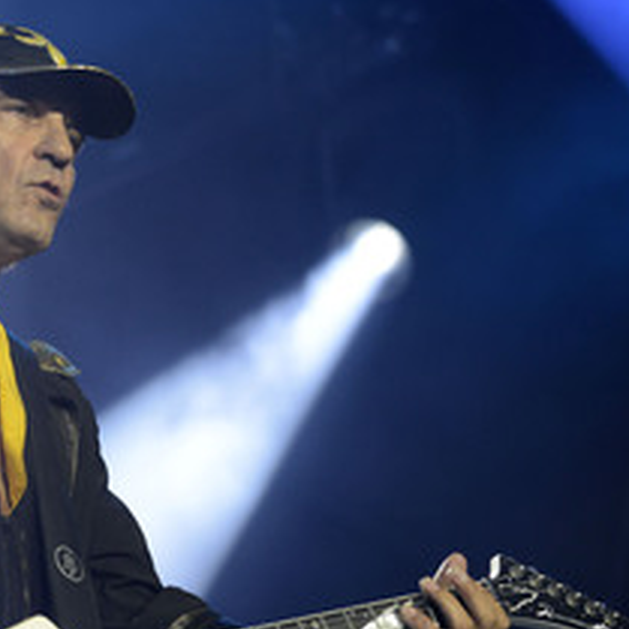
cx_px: 14
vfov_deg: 8.7
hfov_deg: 8.6
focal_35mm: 202
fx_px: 4153
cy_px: 442
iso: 1250
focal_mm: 110
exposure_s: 1/800
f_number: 4
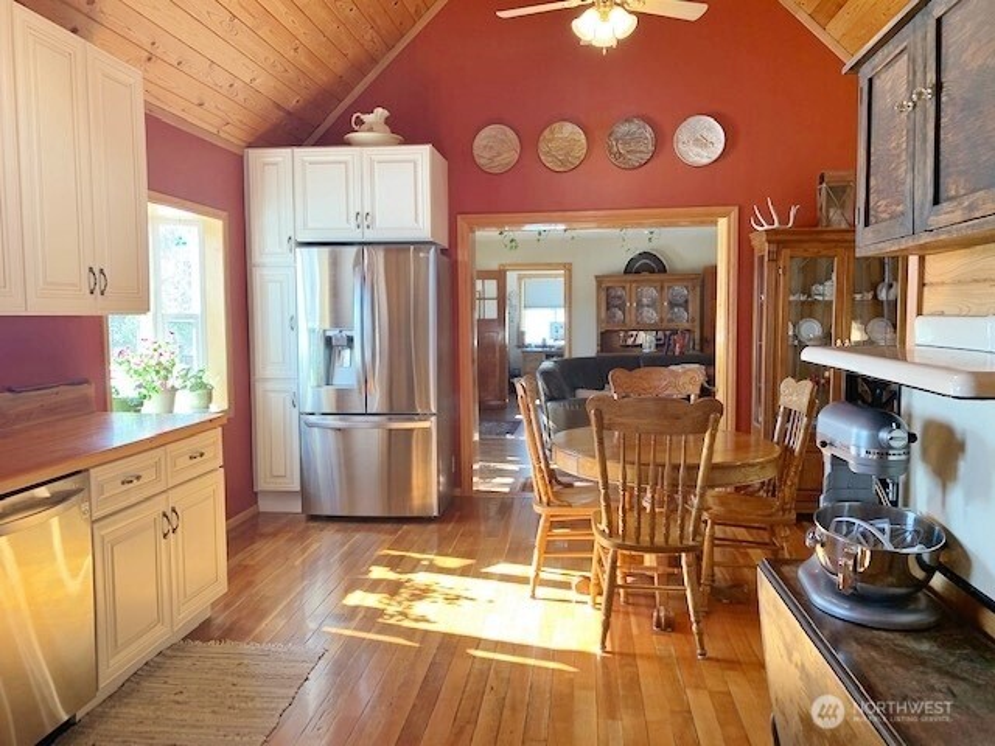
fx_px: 747
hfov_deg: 67.3
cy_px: 373
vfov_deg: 53.1
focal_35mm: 26
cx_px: 498
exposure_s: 1/60
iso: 50
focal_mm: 4.25
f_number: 1.8
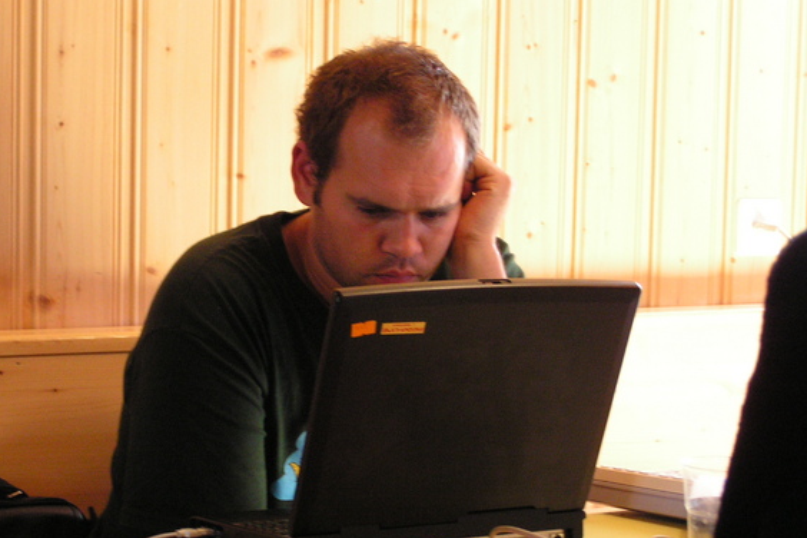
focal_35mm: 85
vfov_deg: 16.1
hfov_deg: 23.9
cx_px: 362
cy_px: 328
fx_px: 1905
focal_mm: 12.1
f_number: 3.2
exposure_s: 1/15
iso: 200
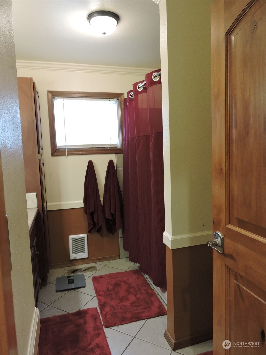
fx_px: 246
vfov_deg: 71.6
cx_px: 133
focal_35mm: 24
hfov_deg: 56.8
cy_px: 178
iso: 400
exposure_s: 1/25
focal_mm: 4.3
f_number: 3.3
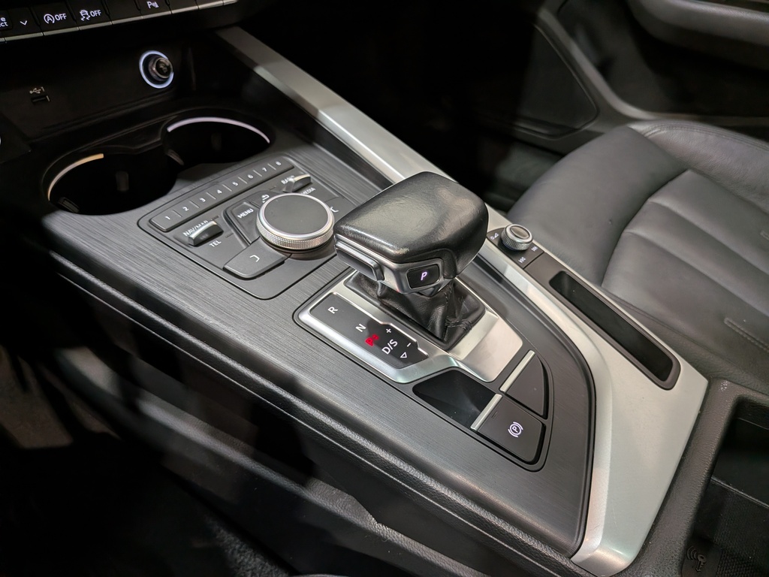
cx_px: 384
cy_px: 288
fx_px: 533
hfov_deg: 71.6
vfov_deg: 56.8
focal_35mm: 24
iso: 28
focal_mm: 4.53
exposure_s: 1/104
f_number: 1.7
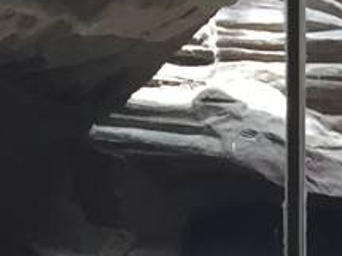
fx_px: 2133
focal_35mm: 216
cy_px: 754
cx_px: 1018
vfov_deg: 6.3
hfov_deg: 7.9
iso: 32
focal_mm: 4.15
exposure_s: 1/33
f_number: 2.2
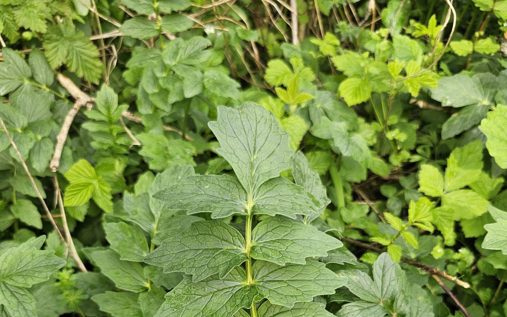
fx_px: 456
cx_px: 250
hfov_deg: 58.1
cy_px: 307
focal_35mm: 33
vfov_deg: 35.2
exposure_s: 1/180
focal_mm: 6.3
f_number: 1.7
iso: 16
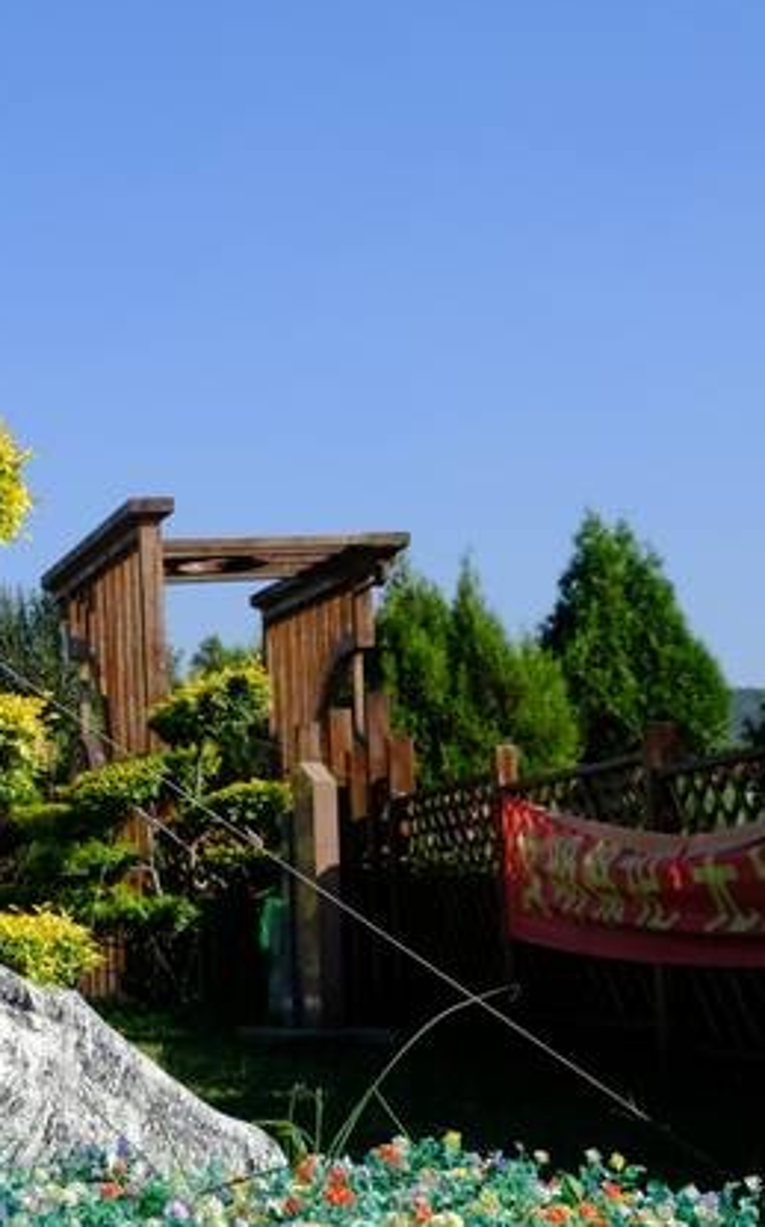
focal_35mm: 78
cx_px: -393
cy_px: 662
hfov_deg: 15.4
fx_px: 2605
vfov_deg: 26.5
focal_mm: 20.5
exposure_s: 1/800
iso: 200
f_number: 5.6
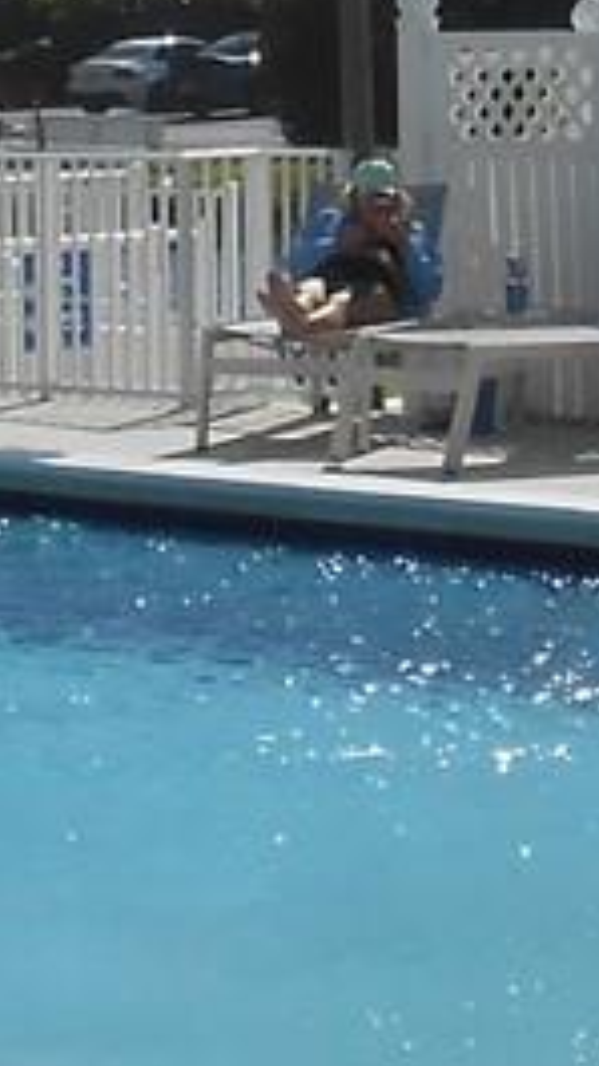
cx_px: -587
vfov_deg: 10.9
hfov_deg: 6.0
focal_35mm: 197
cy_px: 261
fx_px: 5564
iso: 80
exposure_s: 1/2000
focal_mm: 5.3
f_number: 3.8
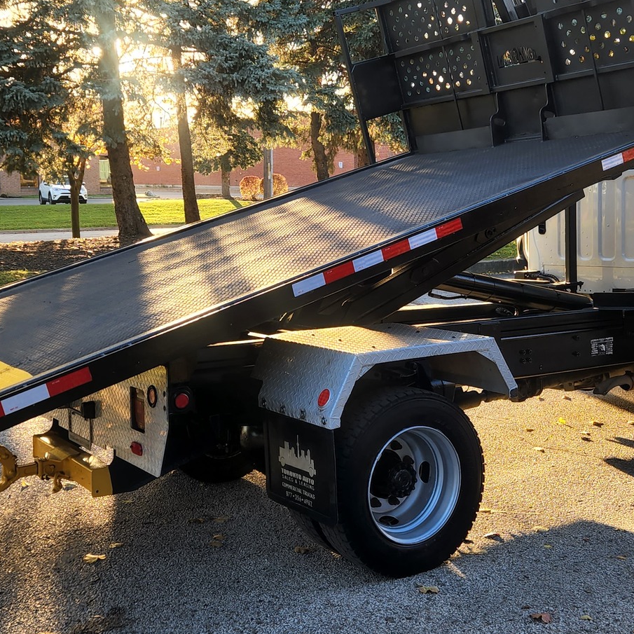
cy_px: 283
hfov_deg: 36.8
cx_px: 331
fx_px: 953
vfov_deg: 36.8
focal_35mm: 46
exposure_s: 1/180
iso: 32
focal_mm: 5.4
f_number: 1.8
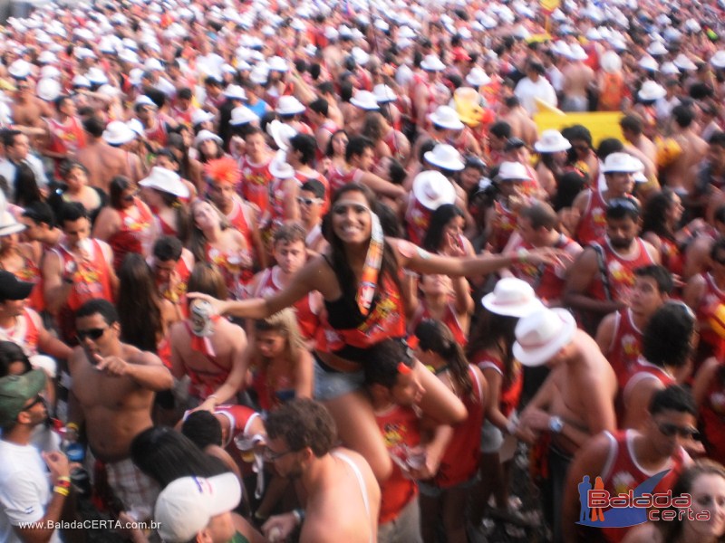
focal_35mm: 36
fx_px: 754
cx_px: 362
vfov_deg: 39.7
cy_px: 272
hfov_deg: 51.4
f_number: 3.1
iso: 125
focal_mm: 6.3
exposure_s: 1/30
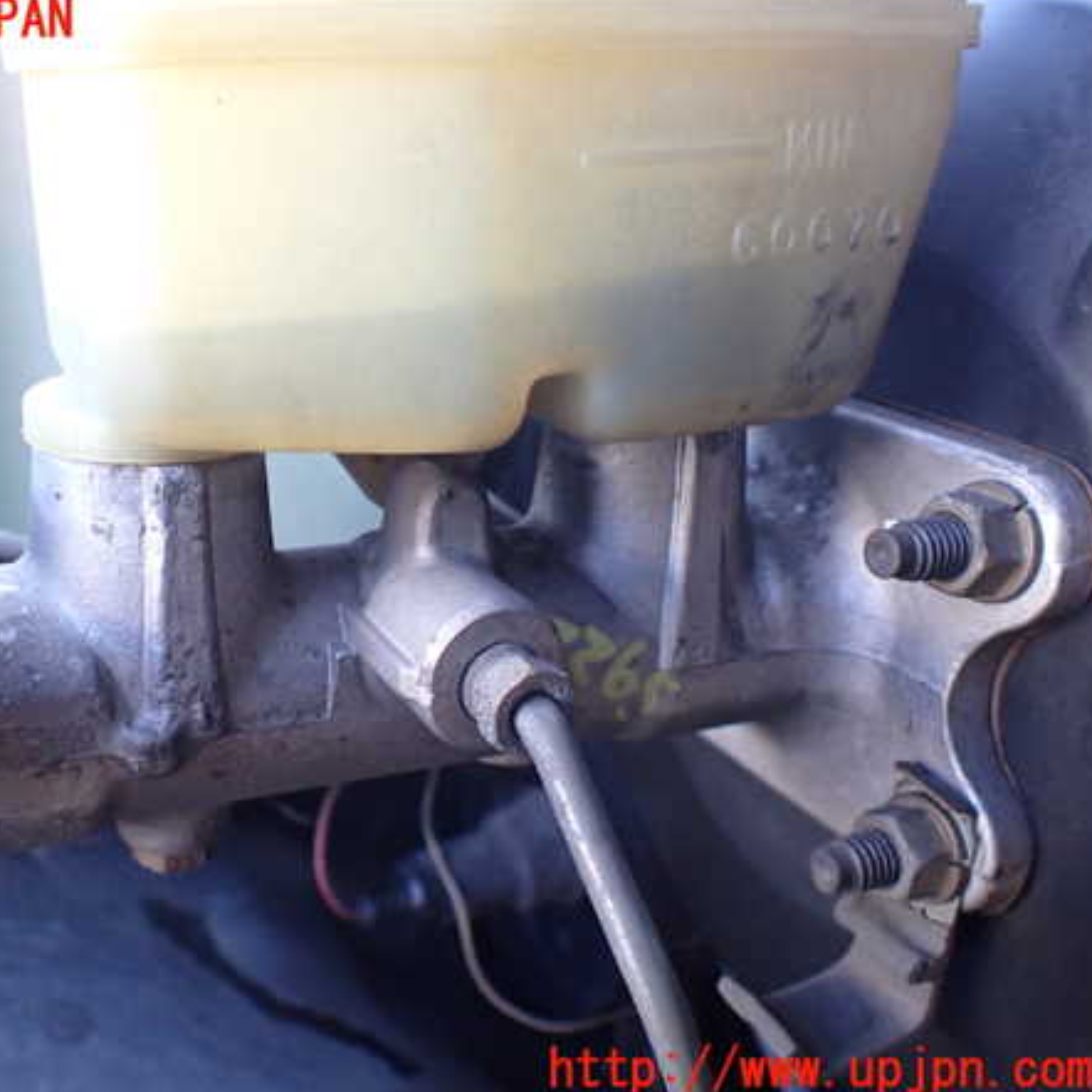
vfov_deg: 46.0
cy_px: 546
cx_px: 366
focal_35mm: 36
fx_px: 1285
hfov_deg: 45.4
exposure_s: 1/125
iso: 500
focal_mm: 5.4
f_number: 2.3
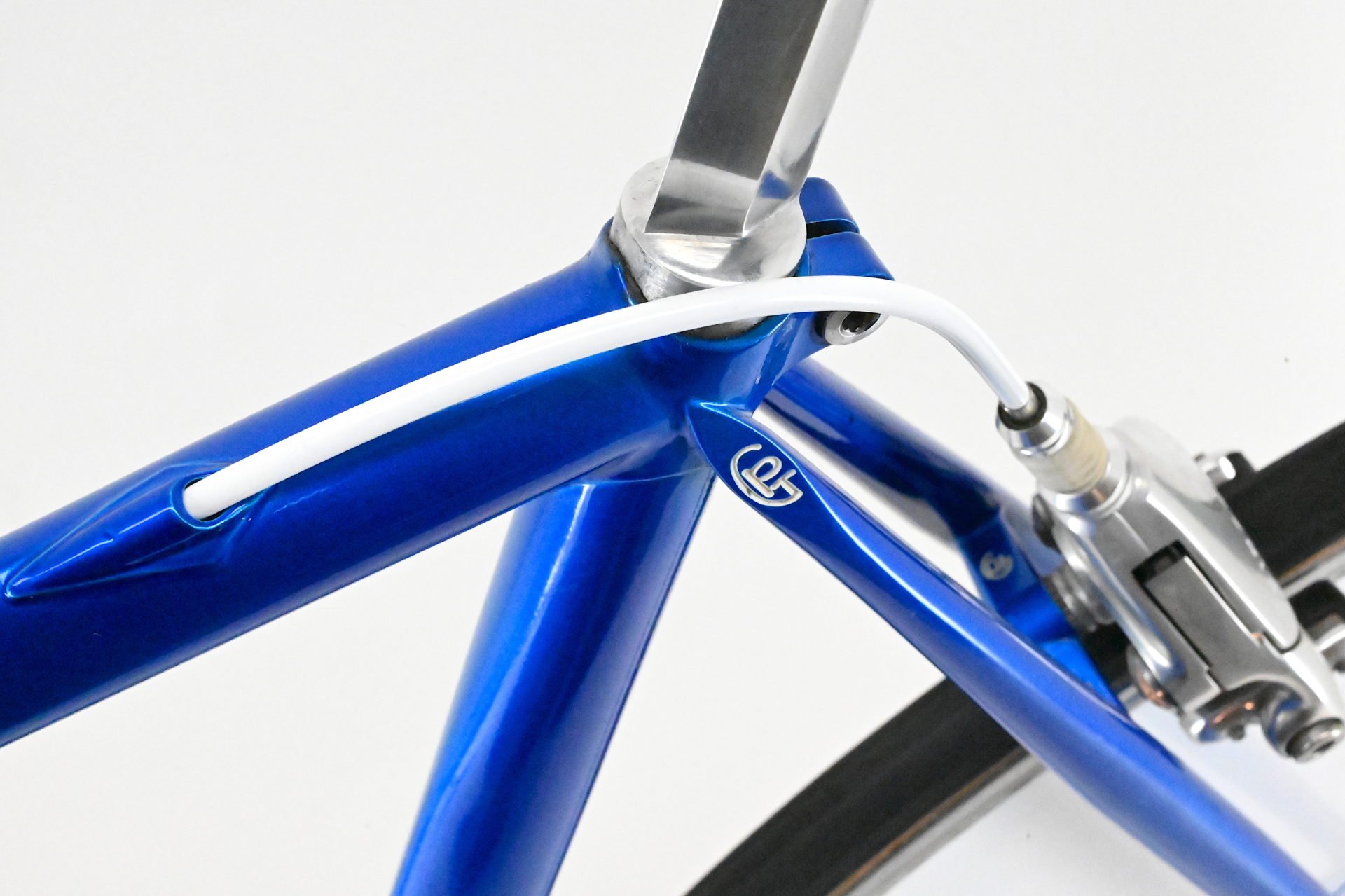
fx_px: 2614
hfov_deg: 28.9
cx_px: 672
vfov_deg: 19.4
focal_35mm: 70
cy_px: 448
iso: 45600
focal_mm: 70
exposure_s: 1/640
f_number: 20
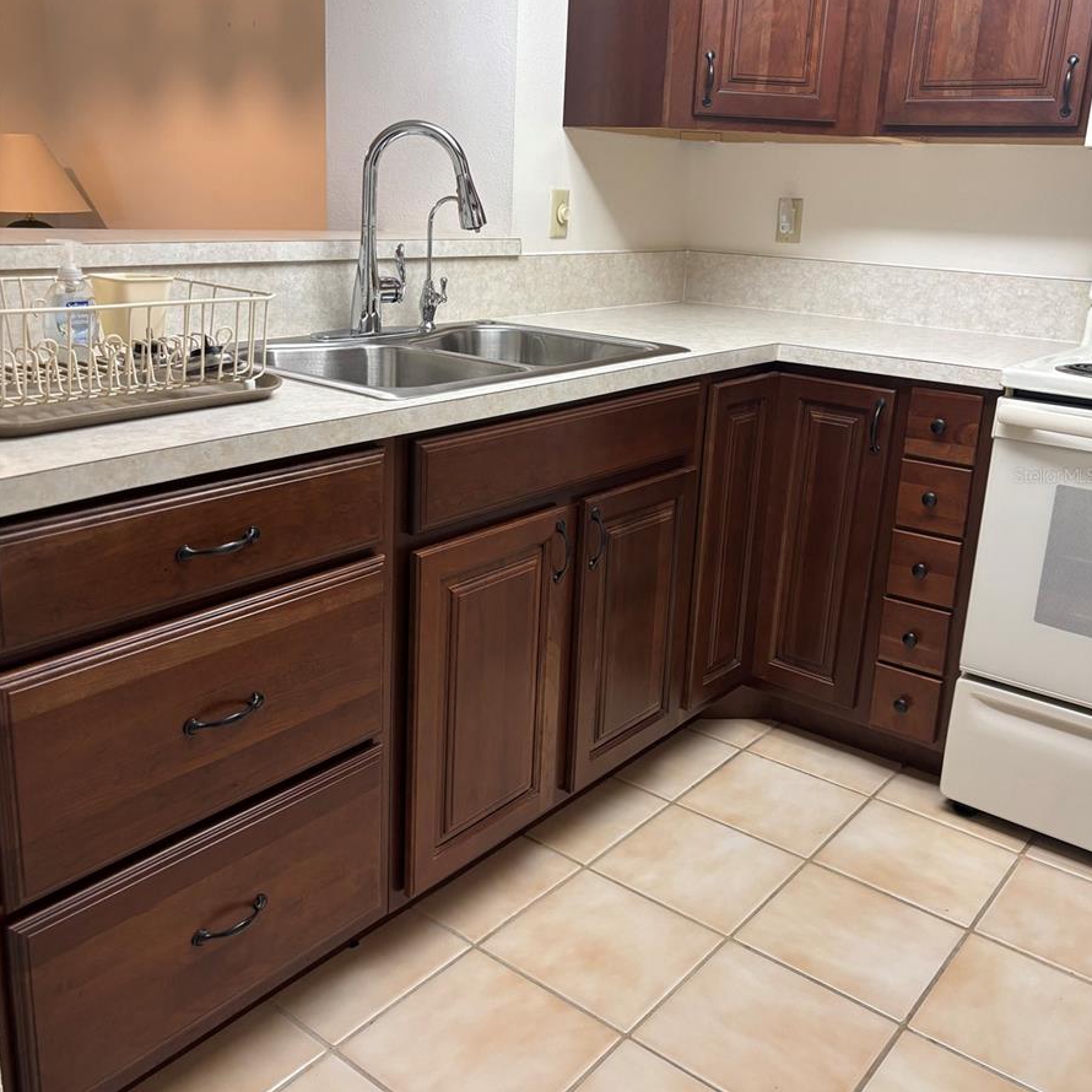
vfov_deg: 52.4
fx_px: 1106
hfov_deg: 52.5
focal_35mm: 31
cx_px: 548
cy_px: 475
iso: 160
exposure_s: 1/60
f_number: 1.6
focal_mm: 5.96
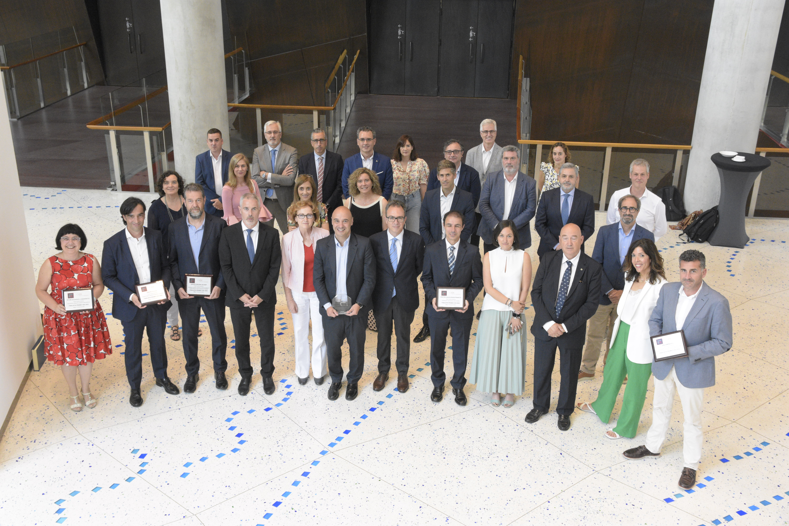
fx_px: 855
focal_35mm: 39
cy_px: 263
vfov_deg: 34.2
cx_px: 394
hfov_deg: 49.6
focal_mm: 26
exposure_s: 1/60
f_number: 7.1
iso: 2500
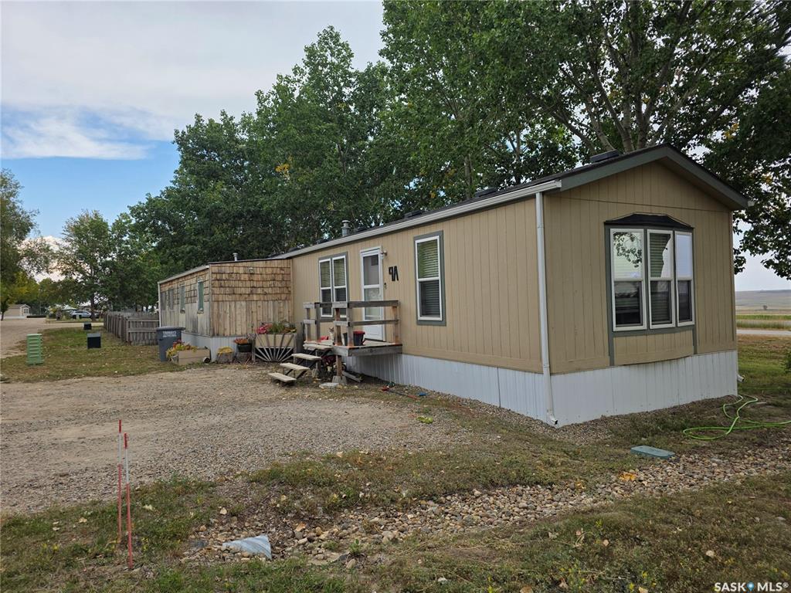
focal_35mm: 23
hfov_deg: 73.9
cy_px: 296
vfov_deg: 58.9
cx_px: 396
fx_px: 526
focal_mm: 6.3
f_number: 1.7
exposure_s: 1/1973
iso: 80
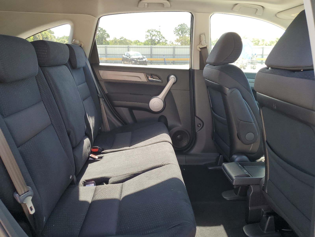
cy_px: 118
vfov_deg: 53.1
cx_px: 158
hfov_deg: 67.3
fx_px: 237
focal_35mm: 26
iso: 50
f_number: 1.5
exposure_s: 1/172
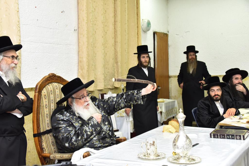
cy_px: 83
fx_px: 346
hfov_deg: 39.6
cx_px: 124
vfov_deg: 27.0
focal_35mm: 50
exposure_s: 1/160
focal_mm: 50
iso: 2000
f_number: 5.6
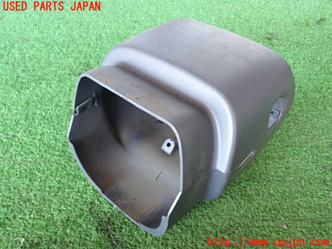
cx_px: 166
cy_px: 124
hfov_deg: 51.4
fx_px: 345
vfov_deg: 39.7
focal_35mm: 36
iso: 400
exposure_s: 1/40
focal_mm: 6.37
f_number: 2.5
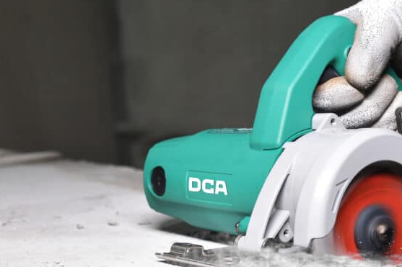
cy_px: 139
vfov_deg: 14.9
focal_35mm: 92
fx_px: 1027
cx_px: 279
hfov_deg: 22.0
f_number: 5.6
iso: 1000
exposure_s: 1/100
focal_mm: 50
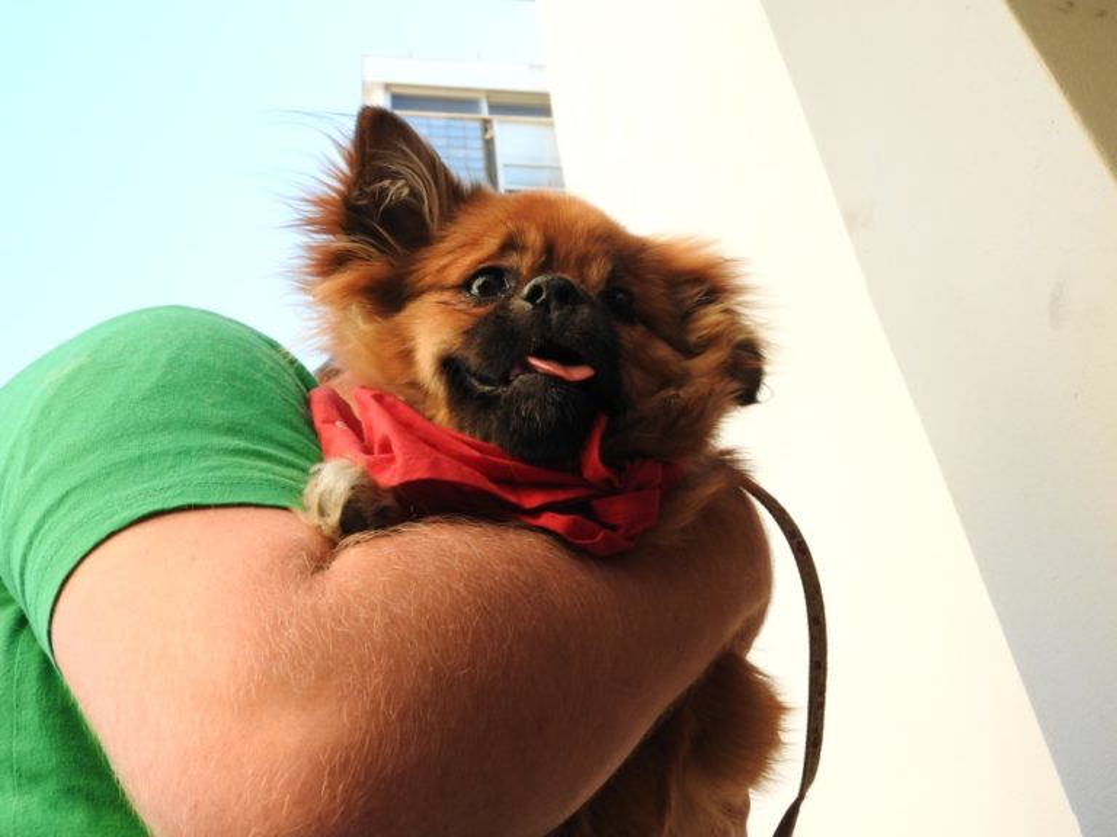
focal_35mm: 50
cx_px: 558
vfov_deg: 29.1
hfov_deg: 38.2
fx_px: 1613
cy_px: 418
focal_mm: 9
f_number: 4
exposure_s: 1/250
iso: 220
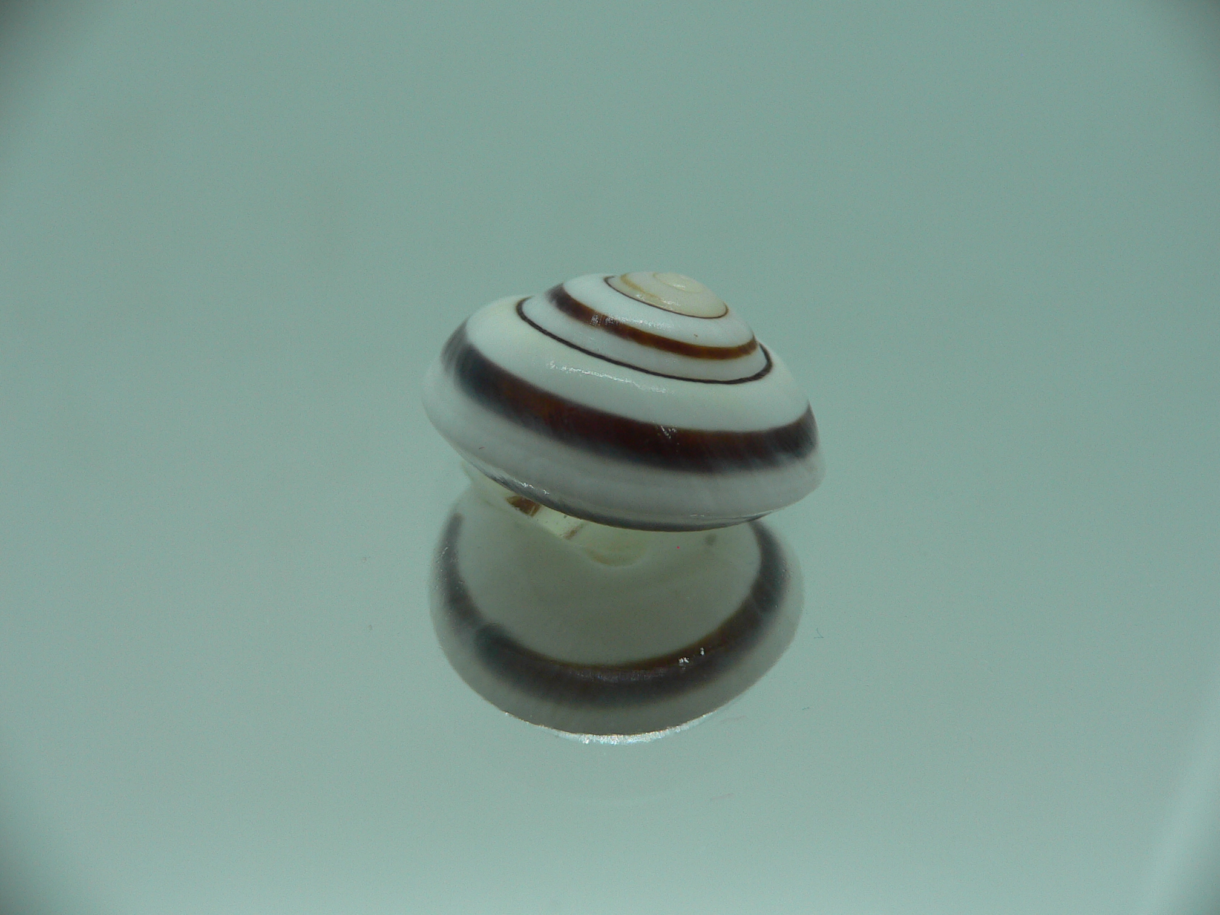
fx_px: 1234
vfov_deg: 40.7
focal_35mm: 35
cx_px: 610
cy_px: 458
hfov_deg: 52.6
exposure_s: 1/80
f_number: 2.8
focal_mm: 4.6
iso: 80
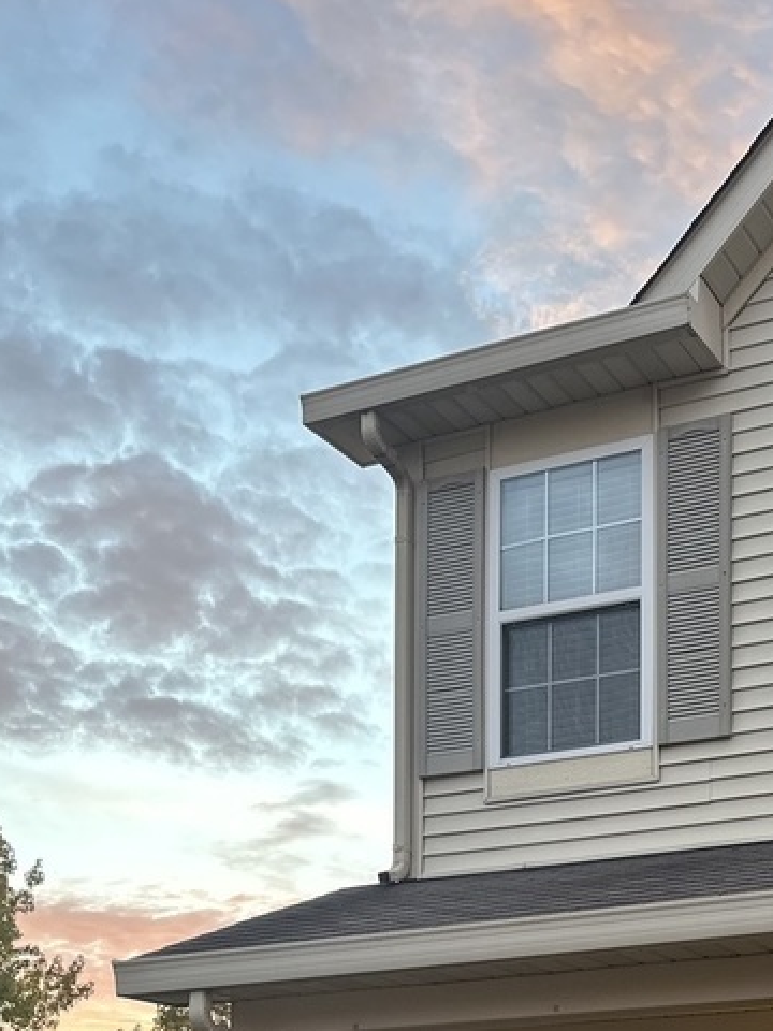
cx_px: 687
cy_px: 1121
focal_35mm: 54
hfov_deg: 26.2
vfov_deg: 31.7
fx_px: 1608
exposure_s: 1/60
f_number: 1.78
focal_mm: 6.86
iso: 125
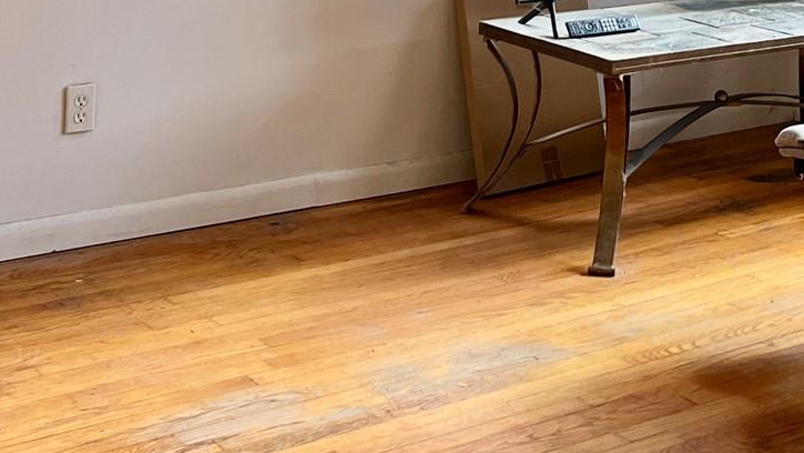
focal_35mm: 80
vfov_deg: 13.7
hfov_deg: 25.9
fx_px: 1706
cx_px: 685
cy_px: -330
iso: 125
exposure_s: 1/121
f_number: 1.5
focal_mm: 5.7
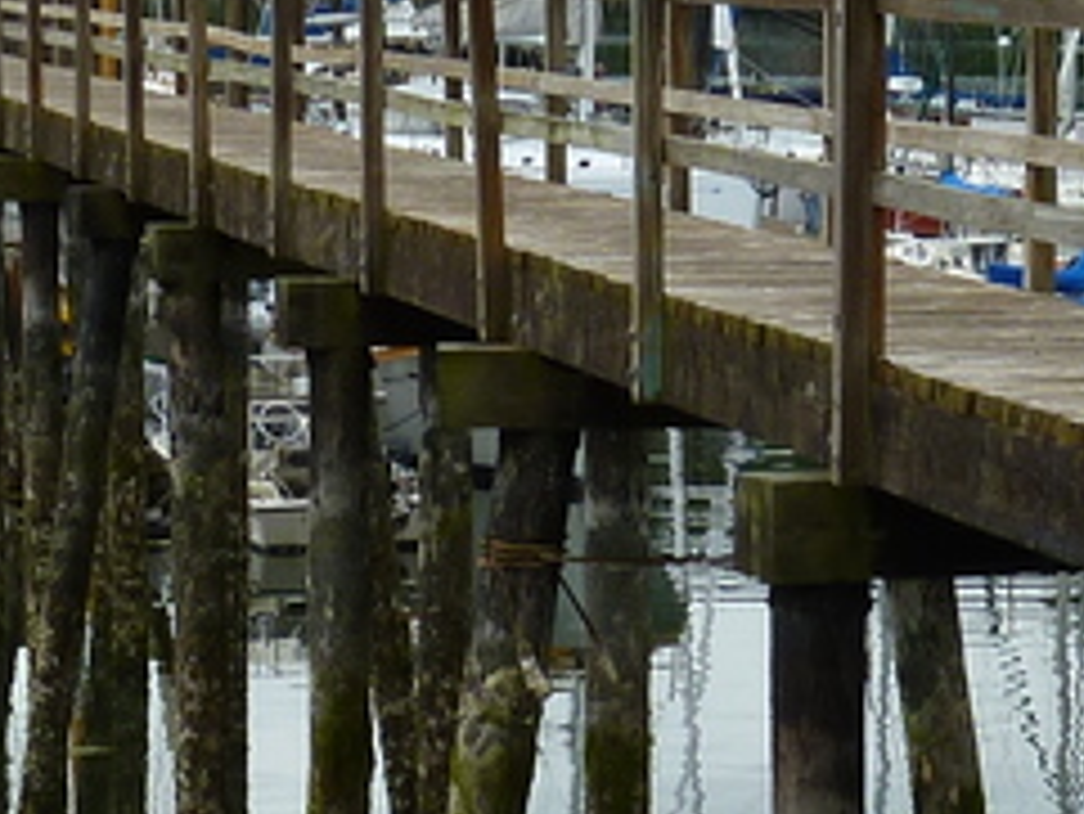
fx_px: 5483
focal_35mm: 175
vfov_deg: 8.5
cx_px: 864
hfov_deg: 11.3
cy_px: 499
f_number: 3.7
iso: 80
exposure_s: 1/250
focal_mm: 5.9
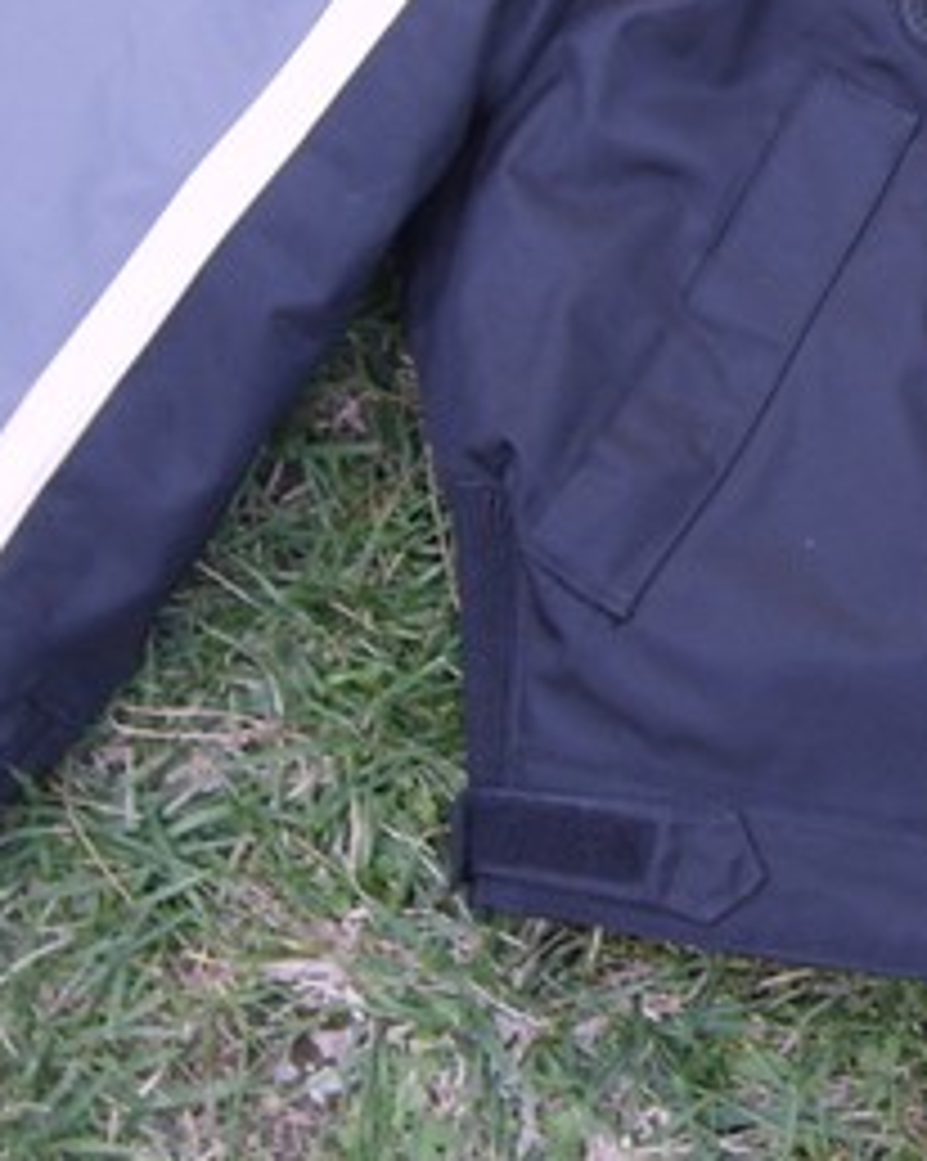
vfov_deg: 17.8
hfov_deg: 14.0
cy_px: 86
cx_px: 1138
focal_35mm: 106
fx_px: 3640
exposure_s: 1/30
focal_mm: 5.8
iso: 64
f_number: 2.8
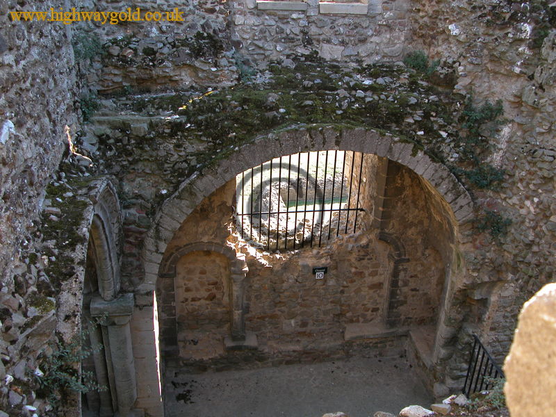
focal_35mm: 35
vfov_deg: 40.7
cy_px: 208
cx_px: 278
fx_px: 562
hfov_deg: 52.6
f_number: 3.2
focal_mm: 8.9
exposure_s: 1/85.4
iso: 100
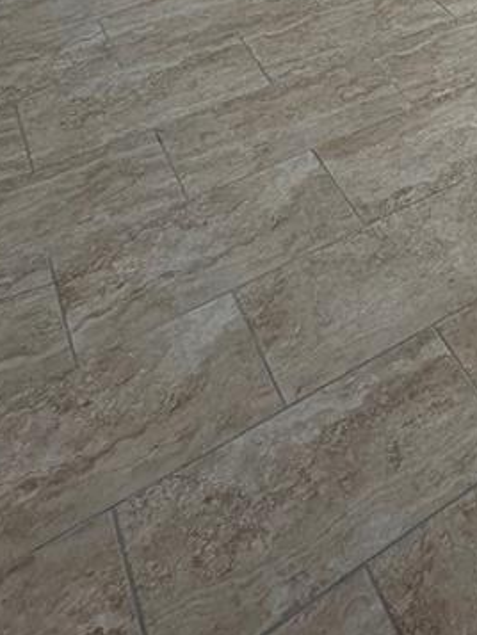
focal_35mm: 47
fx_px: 863
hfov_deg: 26.6
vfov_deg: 35.7
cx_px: 605
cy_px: -27
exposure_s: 1/120
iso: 125
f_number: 2.2
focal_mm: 2.22
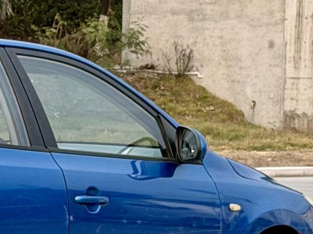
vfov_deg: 8.4
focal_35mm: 176
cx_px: -86
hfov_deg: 11.0
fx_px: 1590
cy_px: 192
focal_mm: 6.76
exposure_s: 1/114
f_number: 1.78
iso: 100
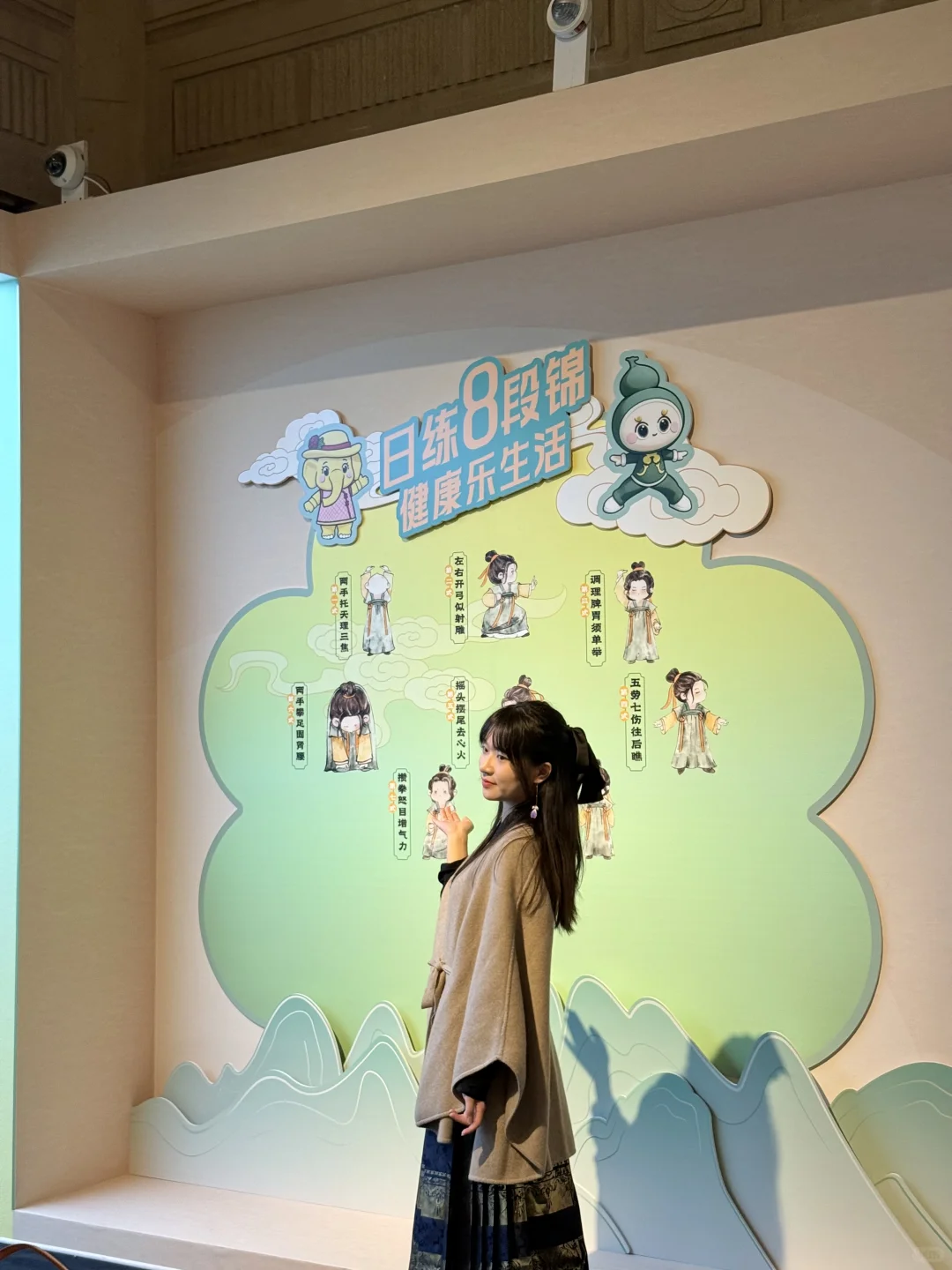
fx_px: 1760
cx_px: 476
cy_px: 635
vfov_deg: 39.7
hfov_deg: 30.3
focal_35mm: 48
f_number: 1.78
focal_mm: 6.76
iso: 125
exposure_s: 1/59
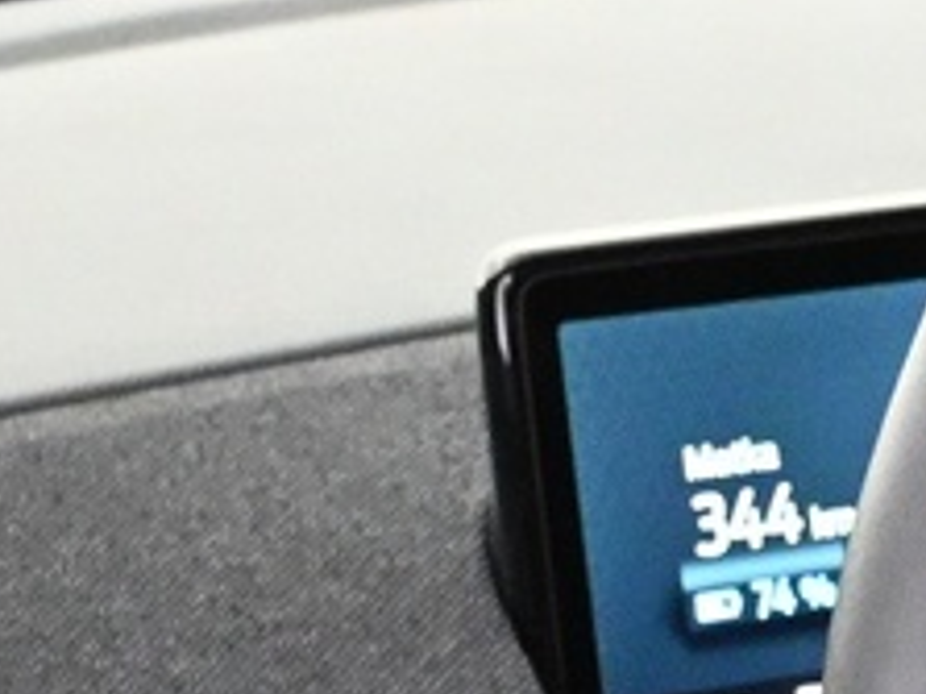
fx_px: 5615
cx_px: 2234
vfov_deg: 6.9
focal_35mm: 210
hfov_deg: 8.6
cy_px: 1093
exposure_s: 1/40
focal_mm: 20
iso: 4000
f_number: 3.8
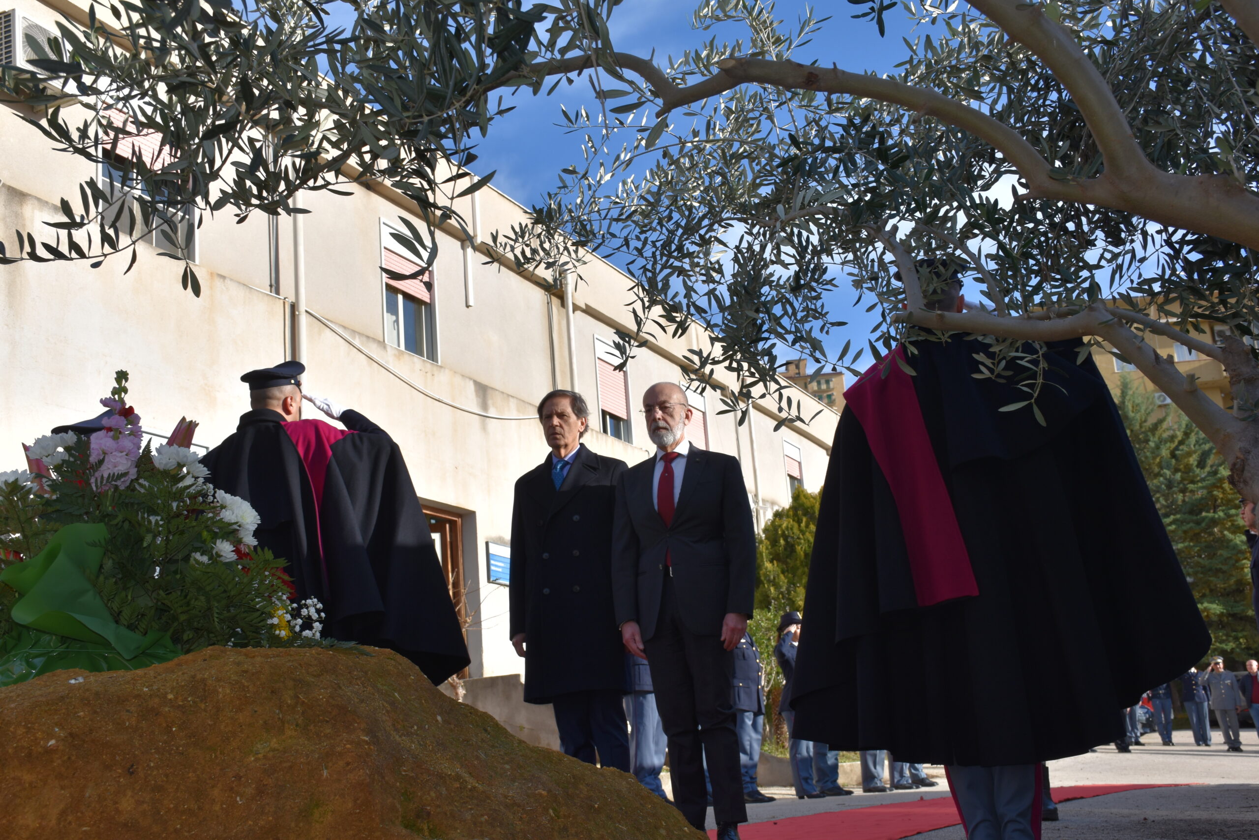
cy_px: 420
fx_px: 1416
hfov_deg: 47.9
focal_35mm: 40
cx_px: 630
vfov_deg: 33.0
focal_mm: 27
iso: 100
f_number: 9
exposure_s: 1/200
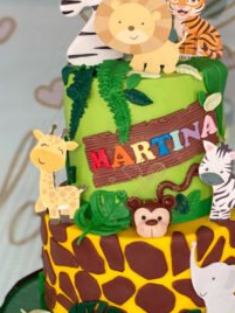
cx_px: 150
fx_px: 887
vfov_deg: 20.0
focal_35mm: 98
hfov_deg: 15.1
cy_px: 208
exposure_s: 1/122
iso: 40
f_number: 2
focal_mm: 6
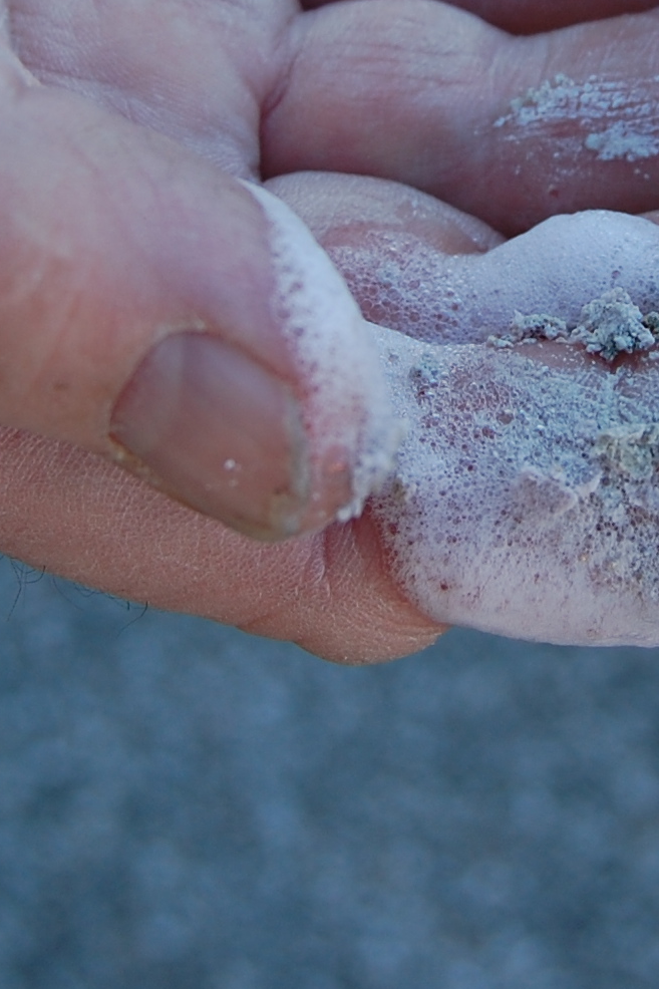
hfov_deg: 10.7
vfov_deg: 15.9
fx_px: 3516
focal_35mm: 128
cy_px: 151
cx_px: 450
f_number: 5.6
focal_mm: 28
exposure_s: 1/125
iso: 200
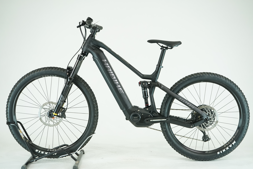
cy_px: 84
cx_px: 126
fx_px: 351
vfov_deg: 27.0
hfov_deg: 39.6
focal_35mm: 50
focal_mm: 50
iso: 1600
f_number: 5.6
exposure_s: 1/200
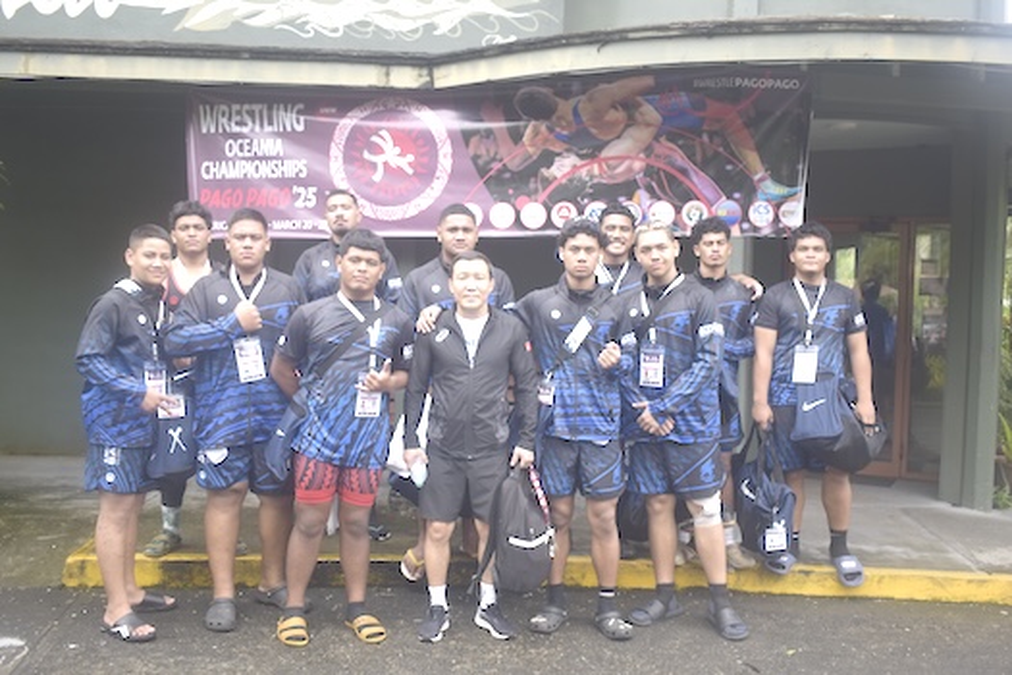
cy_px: 338
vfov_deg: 36.9
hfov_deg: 53.1
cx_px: 506
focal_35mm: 36
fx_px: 1012
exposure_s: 1/200
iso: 200
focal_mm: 24
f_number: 3.8
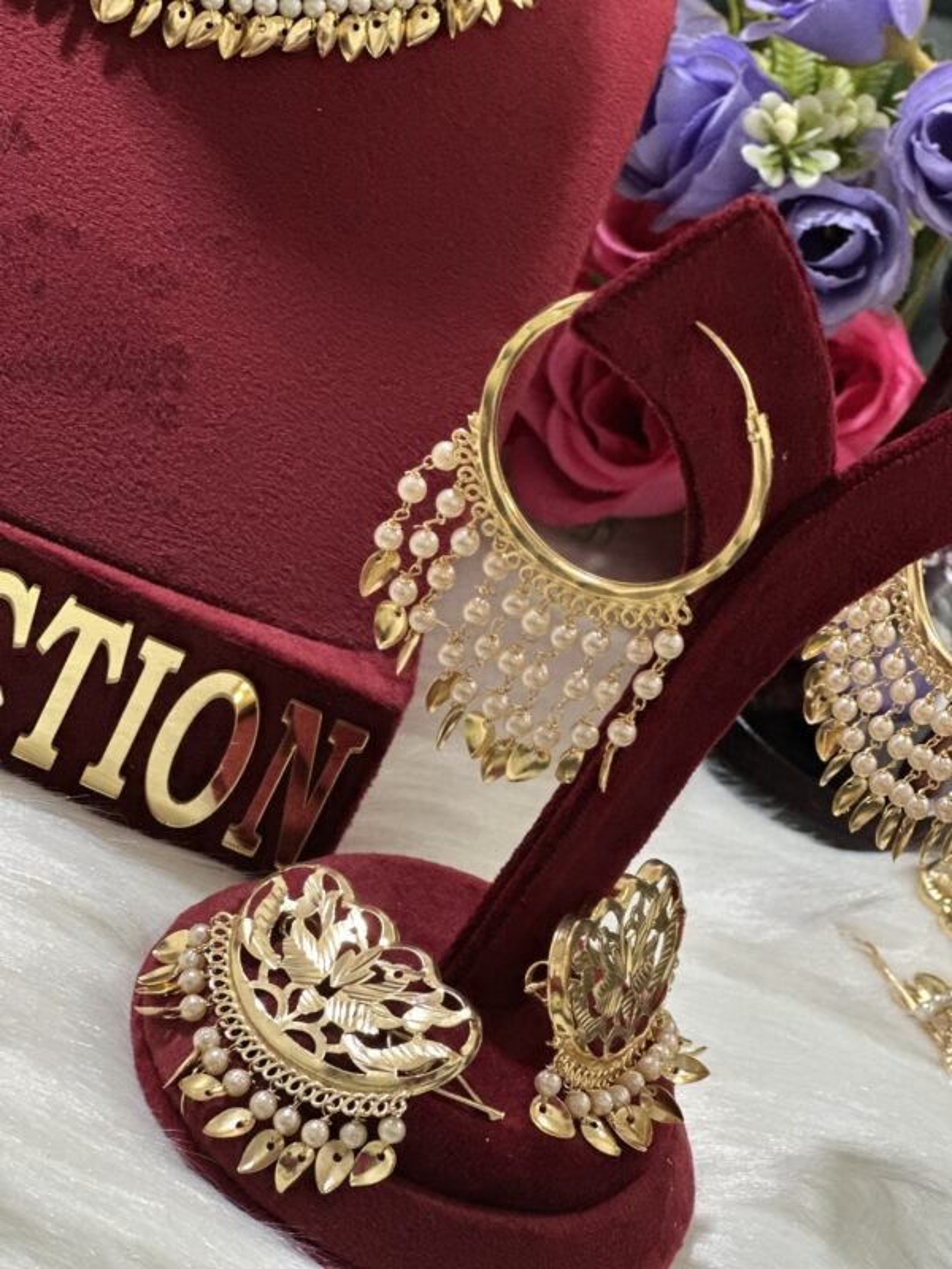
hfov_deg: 19.1
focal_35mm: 77
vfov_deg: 25.3
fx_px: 2824
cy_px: 634
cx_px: 476
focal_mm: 9
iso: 400
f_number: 2.8
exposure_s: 1/20
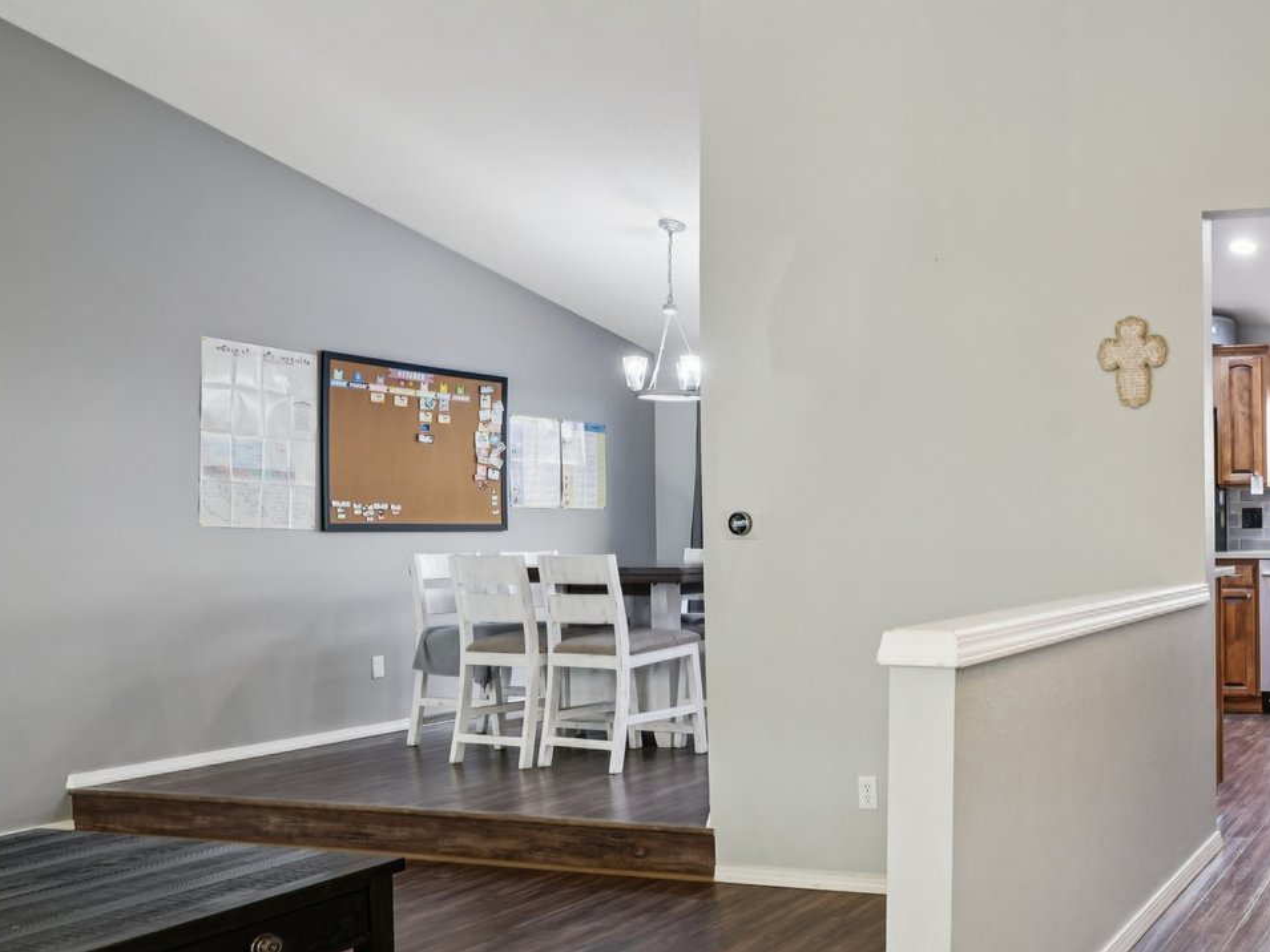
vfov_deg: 42.9
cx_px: 1242
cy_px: 521
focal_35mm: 33
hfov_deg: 47.1
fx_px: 1211
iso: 400
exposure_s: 1/13
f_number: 8
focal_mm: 16
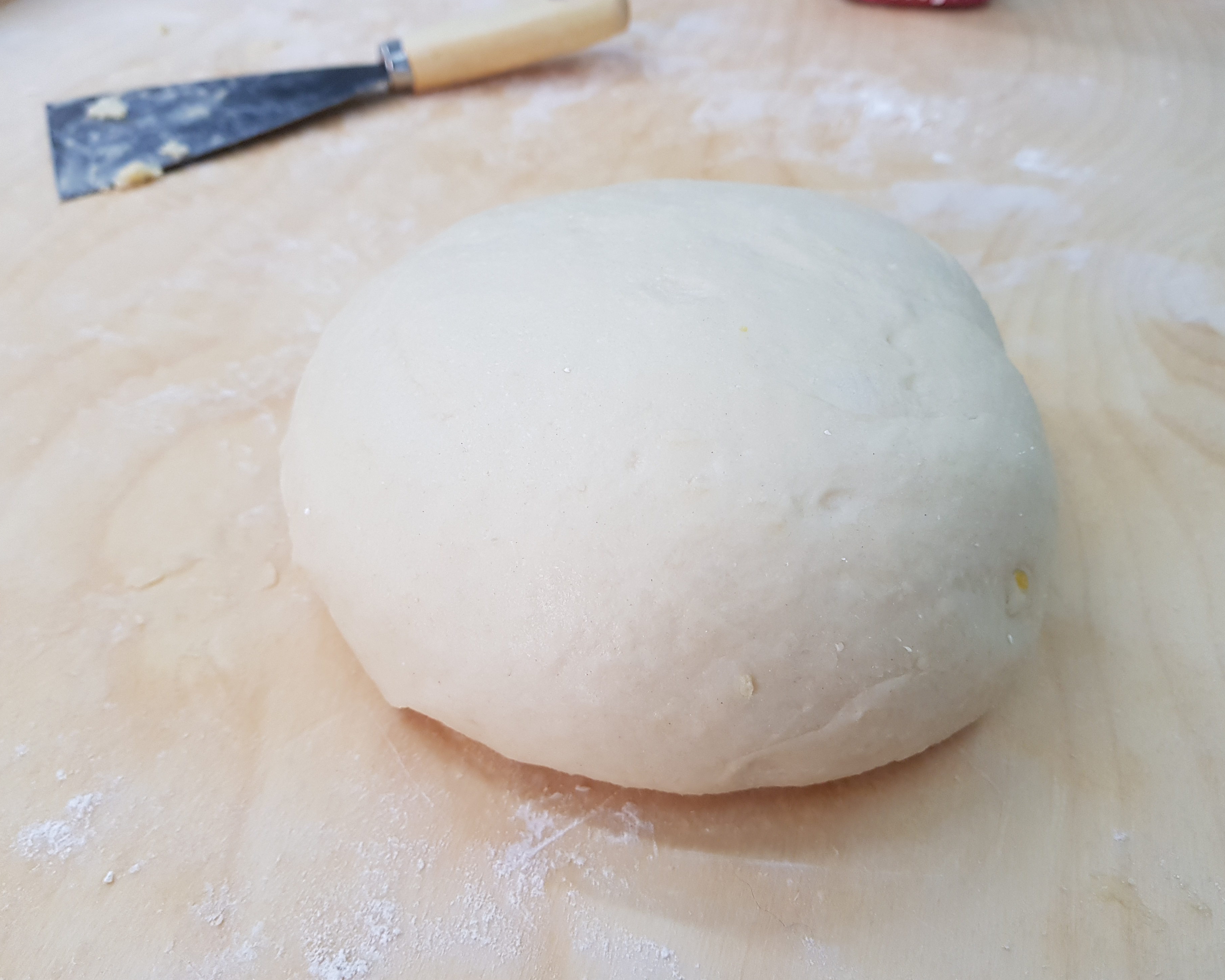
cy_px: 491
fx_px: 1015
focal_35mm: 28
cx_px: 641
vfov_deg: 51.5
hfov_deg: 62.2
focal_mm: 4.2
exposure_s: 1/50
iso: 125
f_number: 1.7
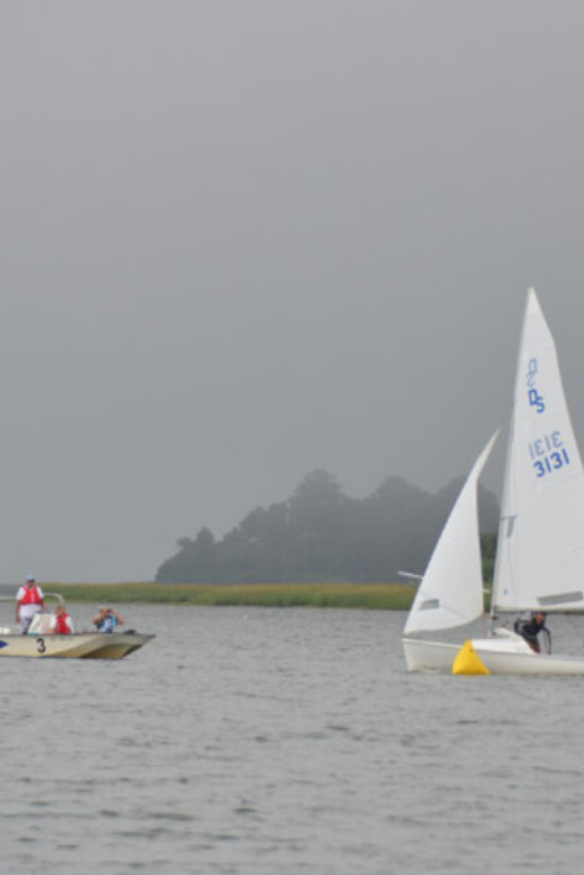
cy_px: 416
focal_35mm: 486
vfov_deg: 4.2
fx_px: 11825
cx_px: 410
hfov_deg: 2.8
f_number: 6.3
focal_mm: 200
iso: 200
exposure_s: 1/640
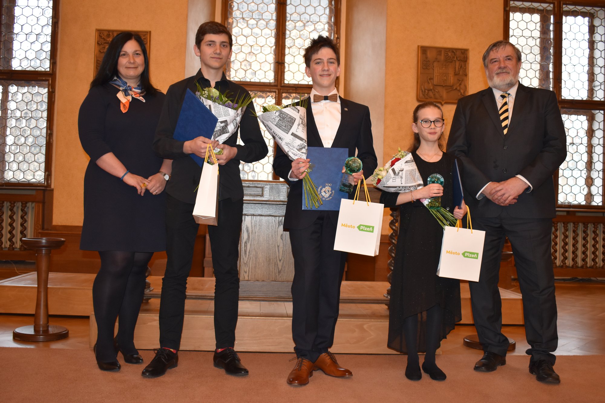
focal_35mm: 38
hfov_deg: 51.3
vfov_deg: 35.5
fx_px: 630
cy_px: 202
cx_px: 302
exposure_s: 1/60
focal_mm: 25
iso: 900
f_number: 4
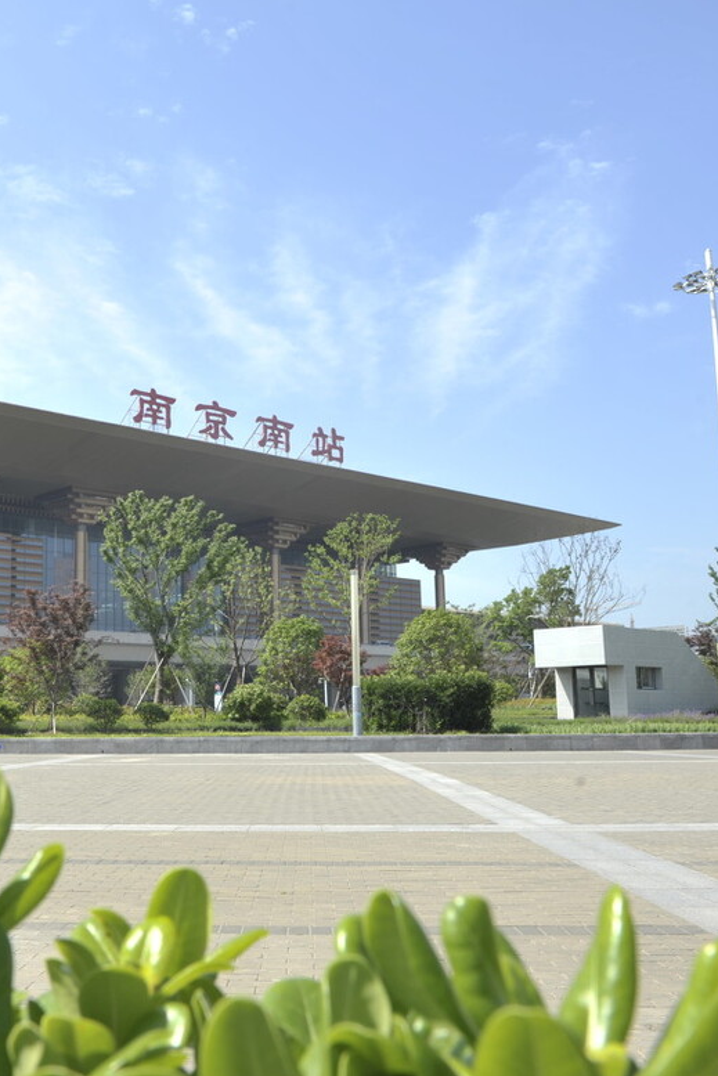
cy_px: 526
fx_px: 1106
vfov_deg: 51.9
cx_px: 159
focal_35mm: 37
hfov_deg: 35.0
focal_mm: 24
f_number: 13
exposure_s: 1/100
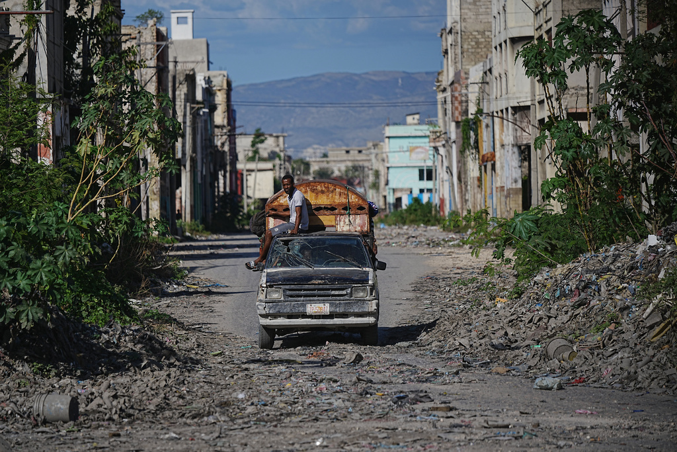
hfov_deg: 10.8
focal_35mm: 190
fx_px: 3573
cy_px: 226
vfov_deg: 7.2
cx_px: 338
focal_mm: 190
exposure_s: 1/1600
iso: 50
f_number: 4
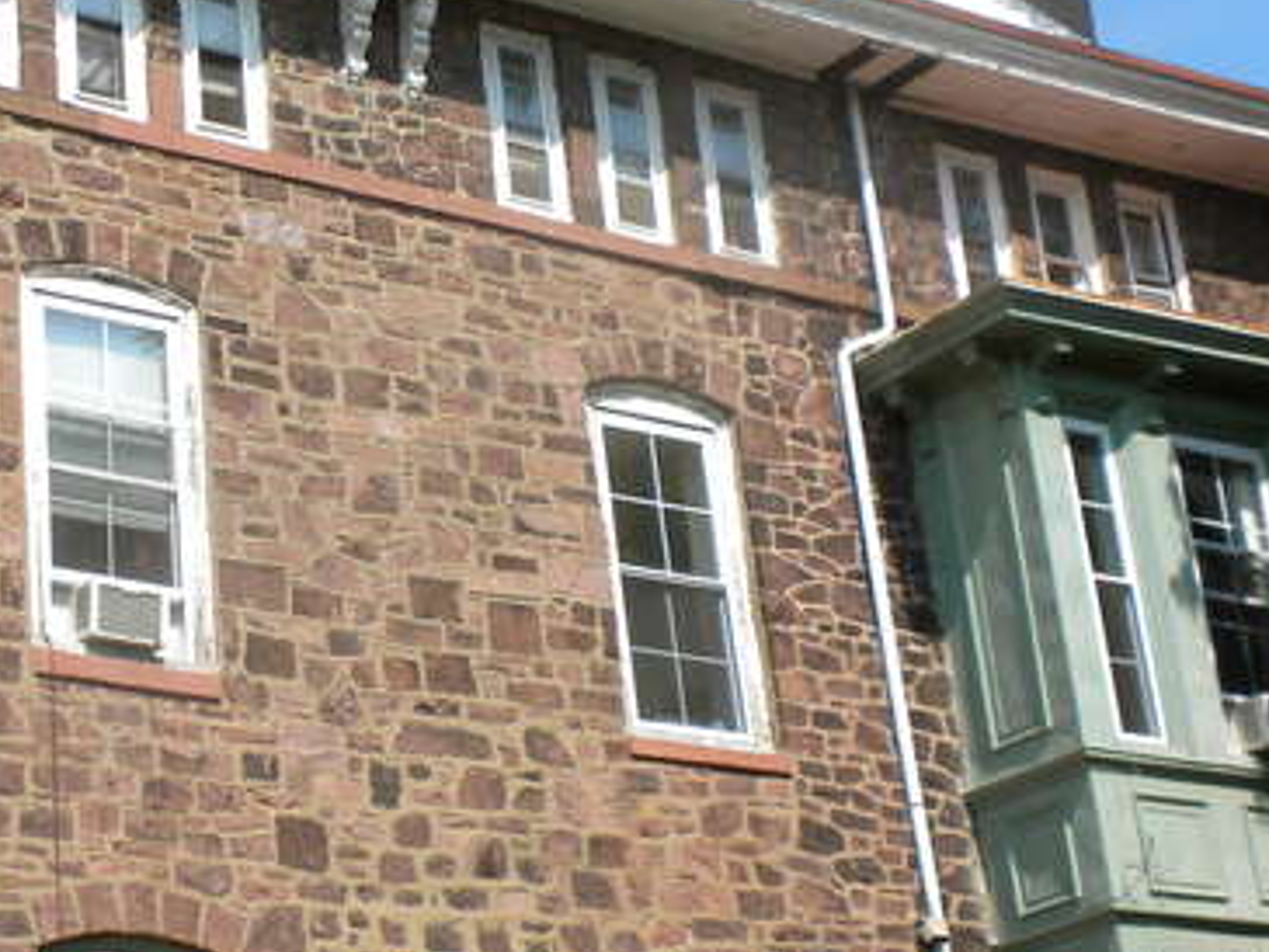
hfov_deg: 23.5
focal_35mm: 81
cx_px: 136
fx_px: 2970
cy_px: 518
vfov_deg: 18.2
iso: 64
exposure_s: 1/88.2
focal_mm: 6.6
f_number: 10
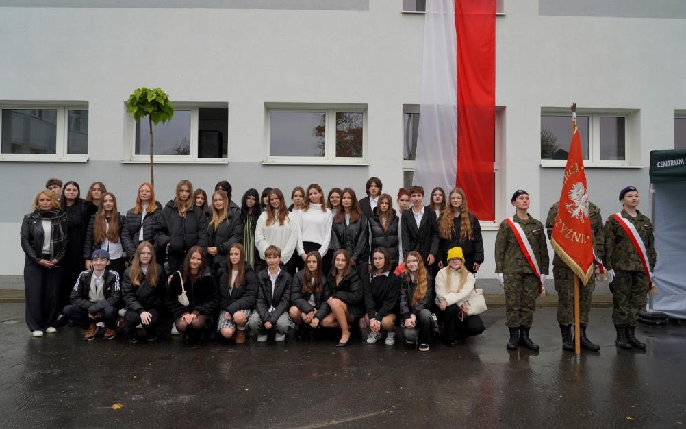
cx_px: 336
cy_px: 205
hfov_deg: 72.5
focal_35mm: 25
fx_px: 467
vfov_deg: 49.3
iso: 1600
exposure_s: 1/500
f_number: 5.6
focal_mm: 24
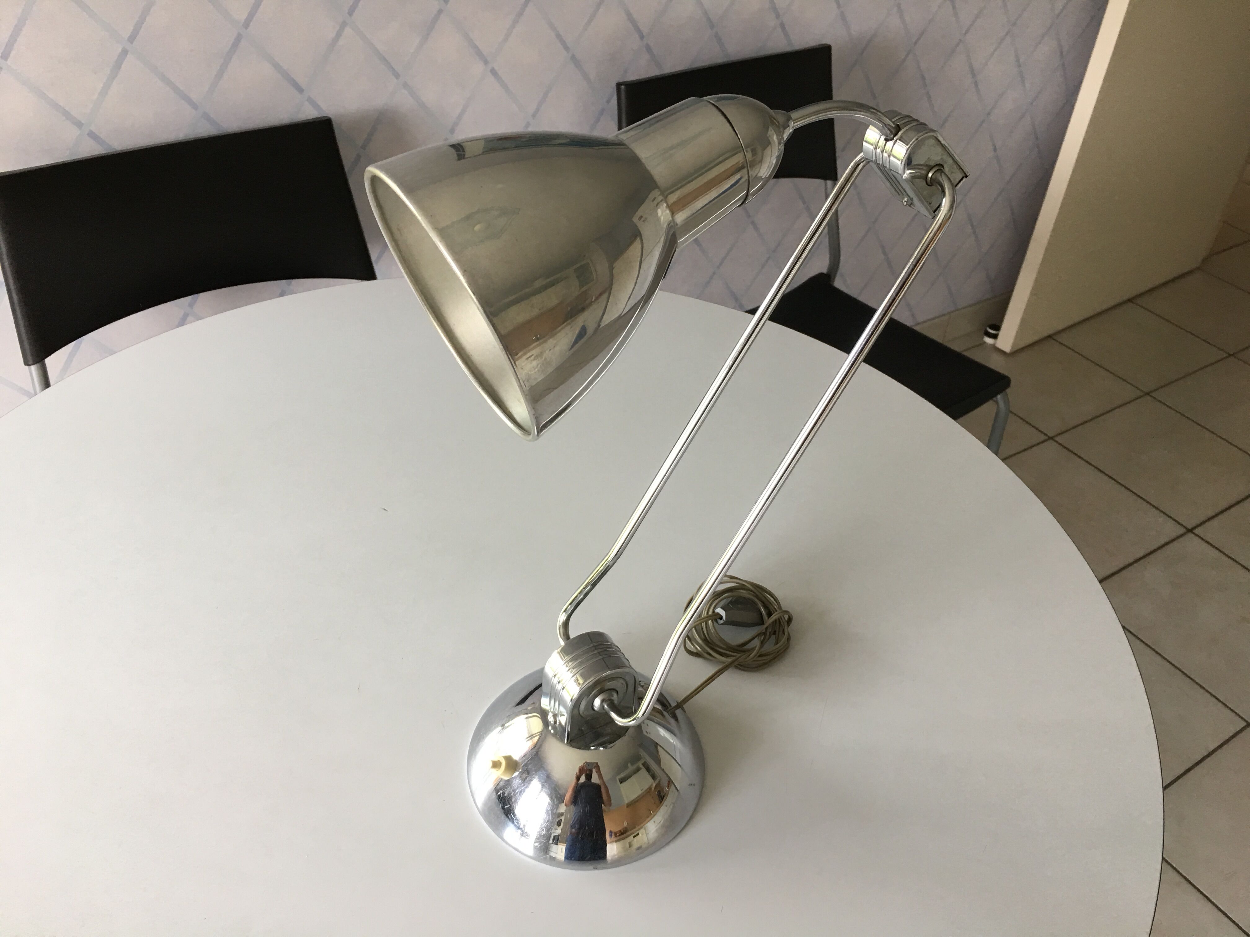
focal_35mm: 29
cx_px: 625
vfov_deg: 48.2
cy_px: 468
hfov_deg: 61.7
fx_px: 1047
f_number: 2.2
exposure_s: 1/33
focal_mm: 4.15
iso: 40
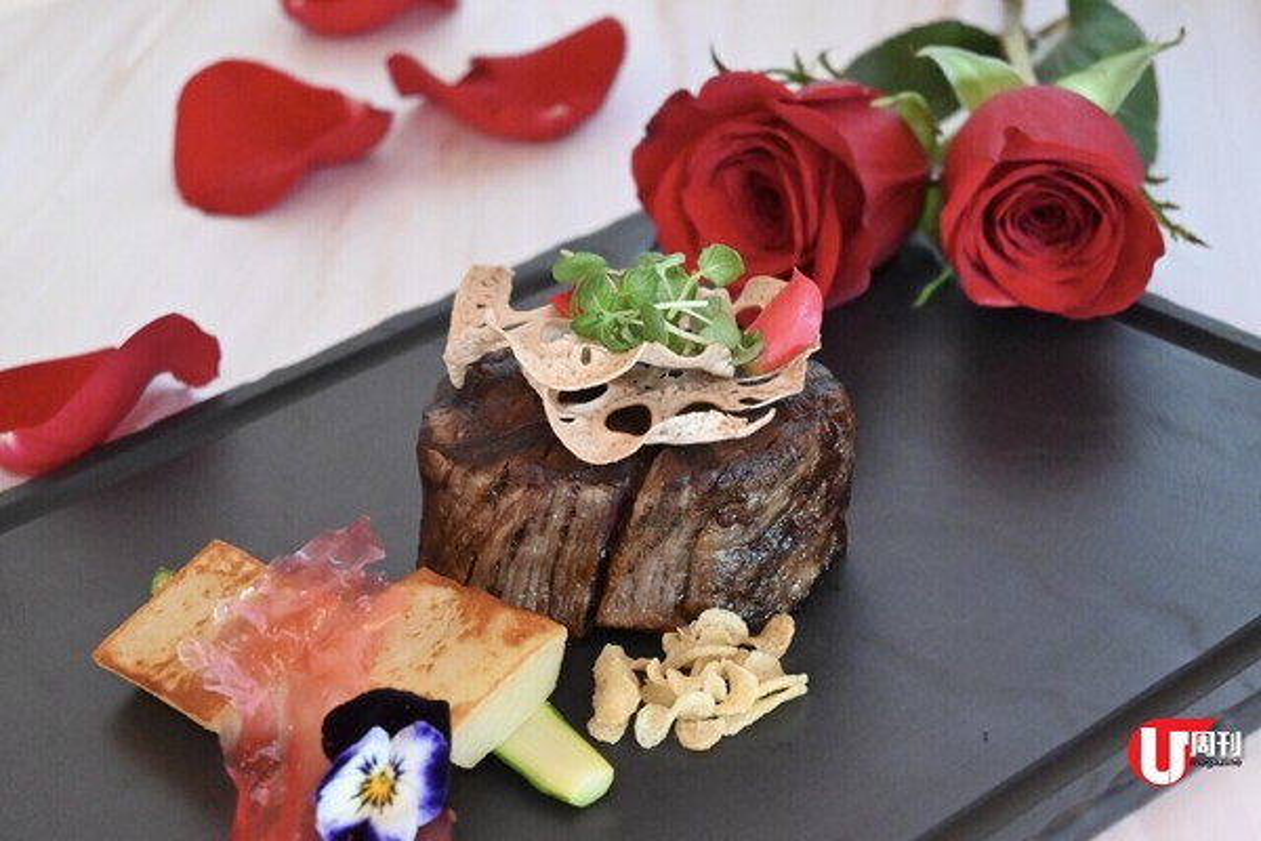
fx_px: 2627
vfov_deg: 18.2
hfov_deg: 27.0
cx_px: 630
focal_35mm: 75
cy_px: 420
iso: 8000
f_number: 6.3
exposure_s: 1/60
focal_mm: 50
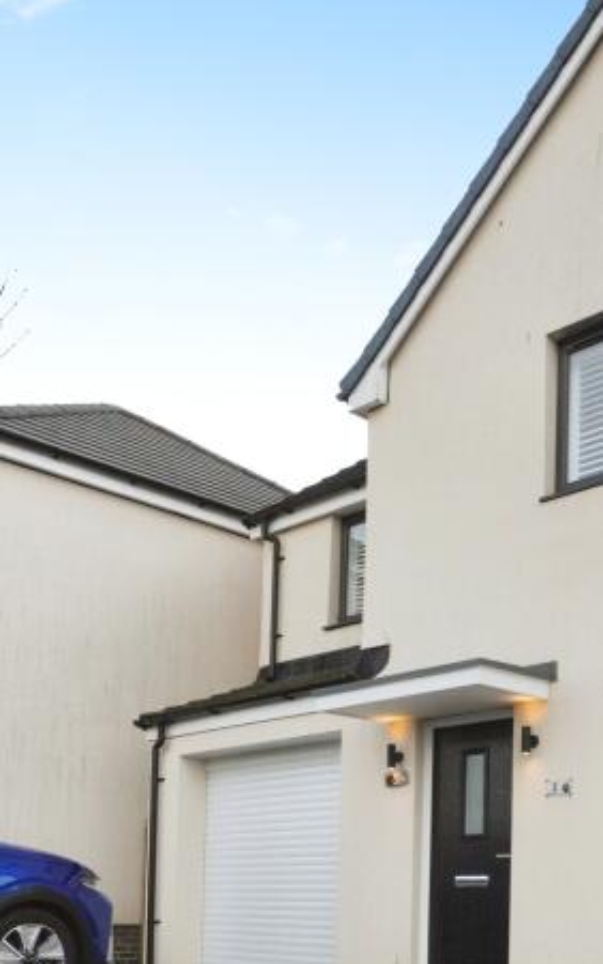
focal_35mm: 37
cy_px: 657
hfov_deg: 34.1
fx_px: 973
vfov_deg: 51.6
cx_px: 411
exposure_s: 1/1600
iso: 2000
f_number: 9
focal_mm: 16
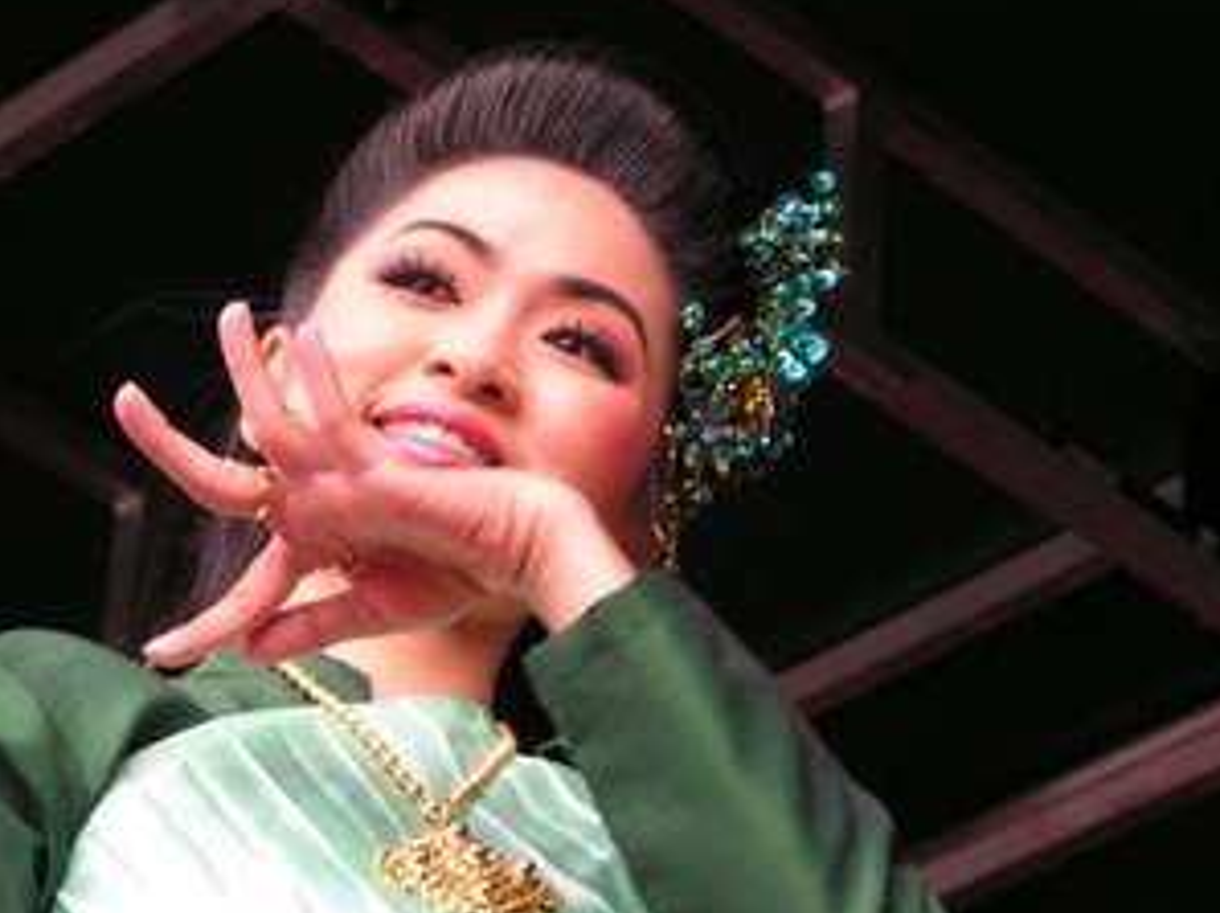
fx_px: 6973
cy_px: 649
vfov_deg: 7.5
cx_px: 557
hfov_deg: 10.0
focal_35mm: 198
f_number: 3.2
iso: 50
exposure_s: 1/160
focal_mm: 19.6
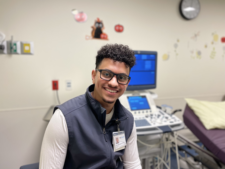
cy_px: 84
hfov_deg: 67.3
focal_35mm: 26
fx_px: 169
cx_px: 112
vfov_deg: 53.1
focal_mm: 4.2
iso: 100
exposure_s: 1/60
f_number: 1.6
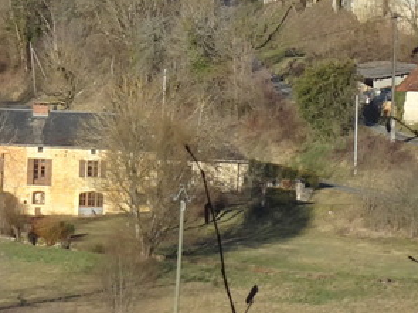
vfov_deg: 2.1
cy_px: 271
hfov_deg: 2.8
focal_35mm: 713
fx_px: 8606
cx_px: -139
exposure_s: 1/320
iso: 80
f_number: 5.6
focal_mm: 24.99
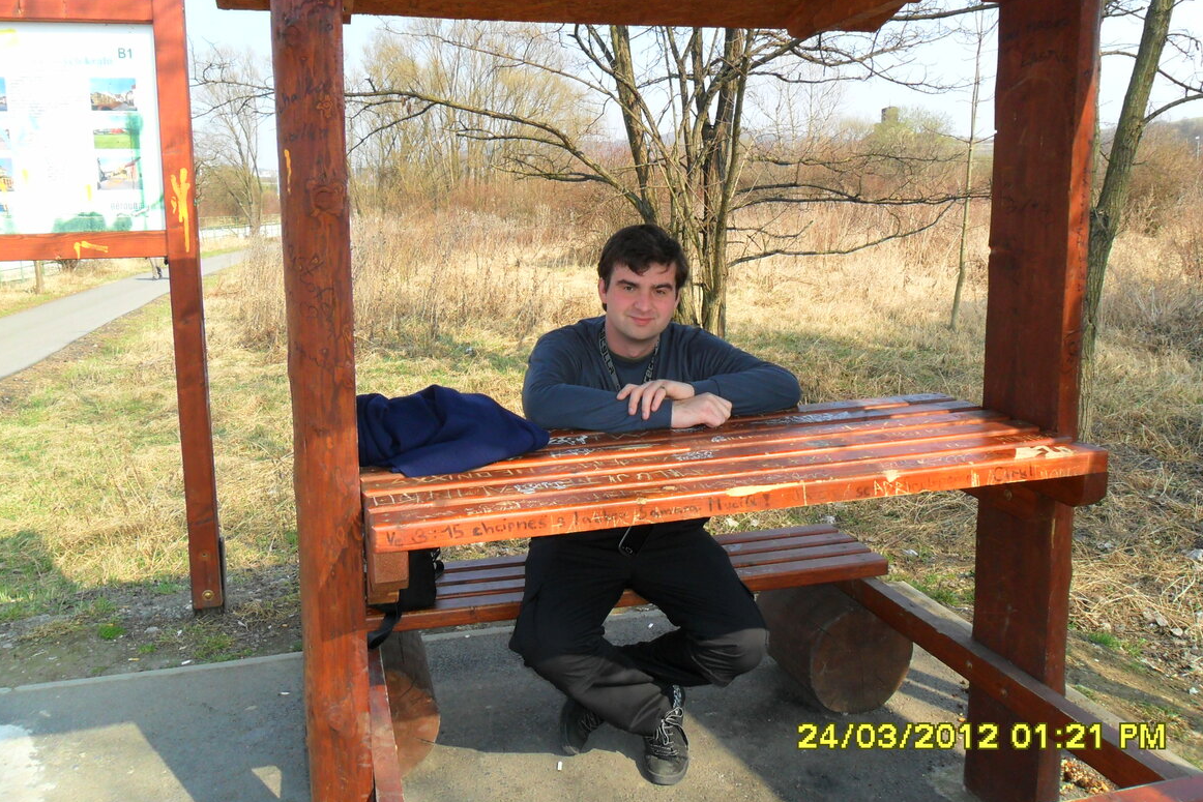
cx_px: 599
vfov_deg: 44.9
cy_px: 360
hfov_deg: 63.7
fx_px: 969
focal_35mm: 29
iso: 100
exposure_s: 1/350
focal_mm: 4.9
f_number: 3.5
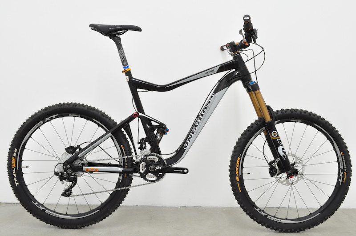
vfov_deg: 34.1
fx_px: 385
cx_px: 178
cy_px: 118
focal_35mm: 39
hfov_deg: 49.6
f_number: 16
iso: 1250
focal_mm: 26
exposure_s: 1/2.5
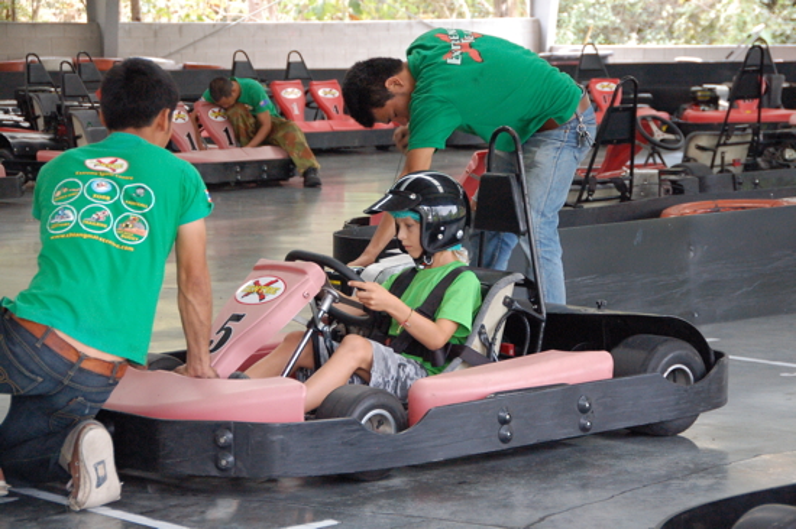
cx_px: 398
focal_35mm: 120
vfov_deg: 11.4
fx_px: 2652
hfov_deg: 17.1
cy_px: 264
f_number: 5.3
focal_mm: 80
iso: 1600
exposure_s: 1/160
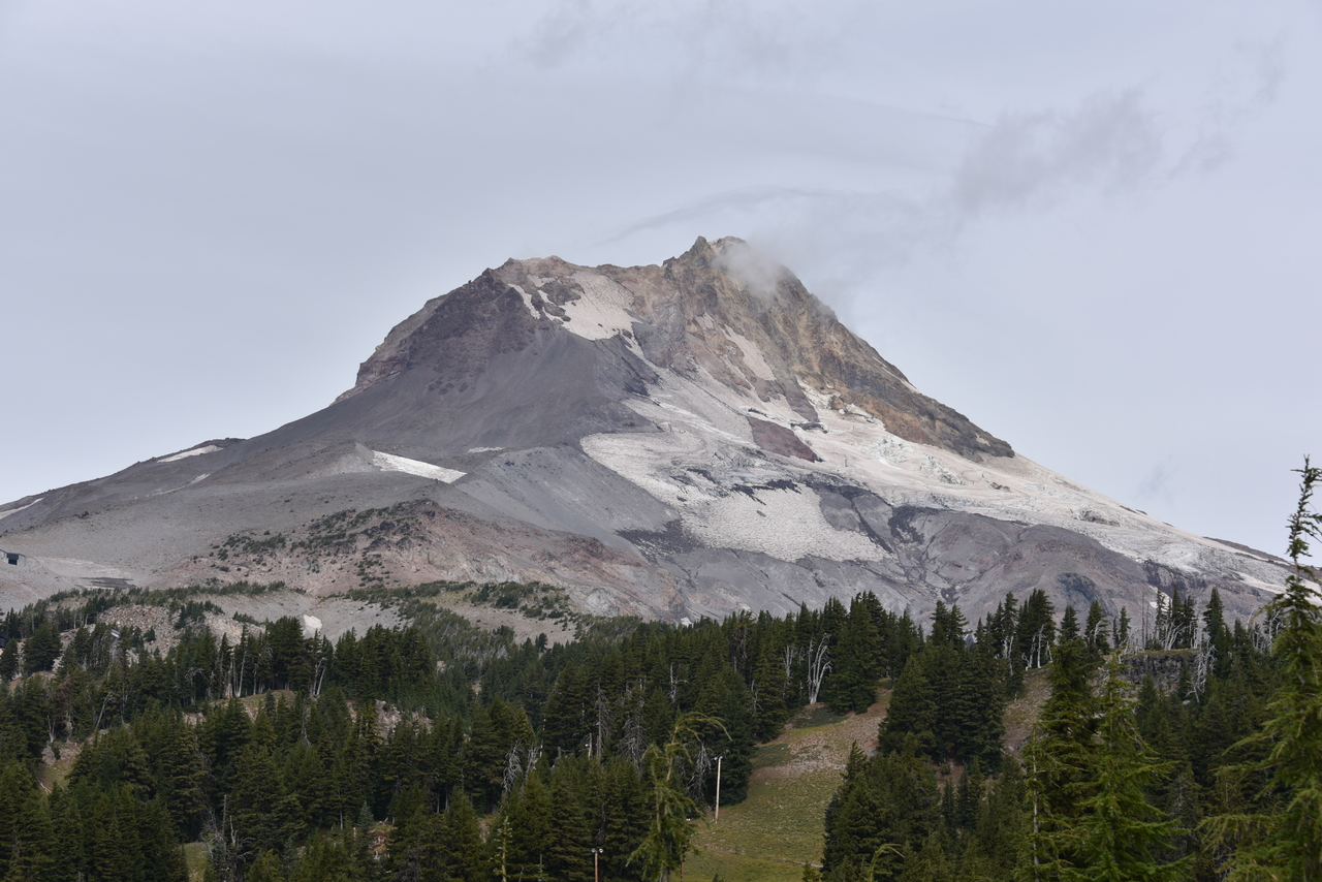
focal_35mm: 70
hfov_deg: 28.8
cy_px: 441
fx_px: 2571
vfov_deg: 19.5
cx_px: 661
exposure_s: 1/320
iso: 100
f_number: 9
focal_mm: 70
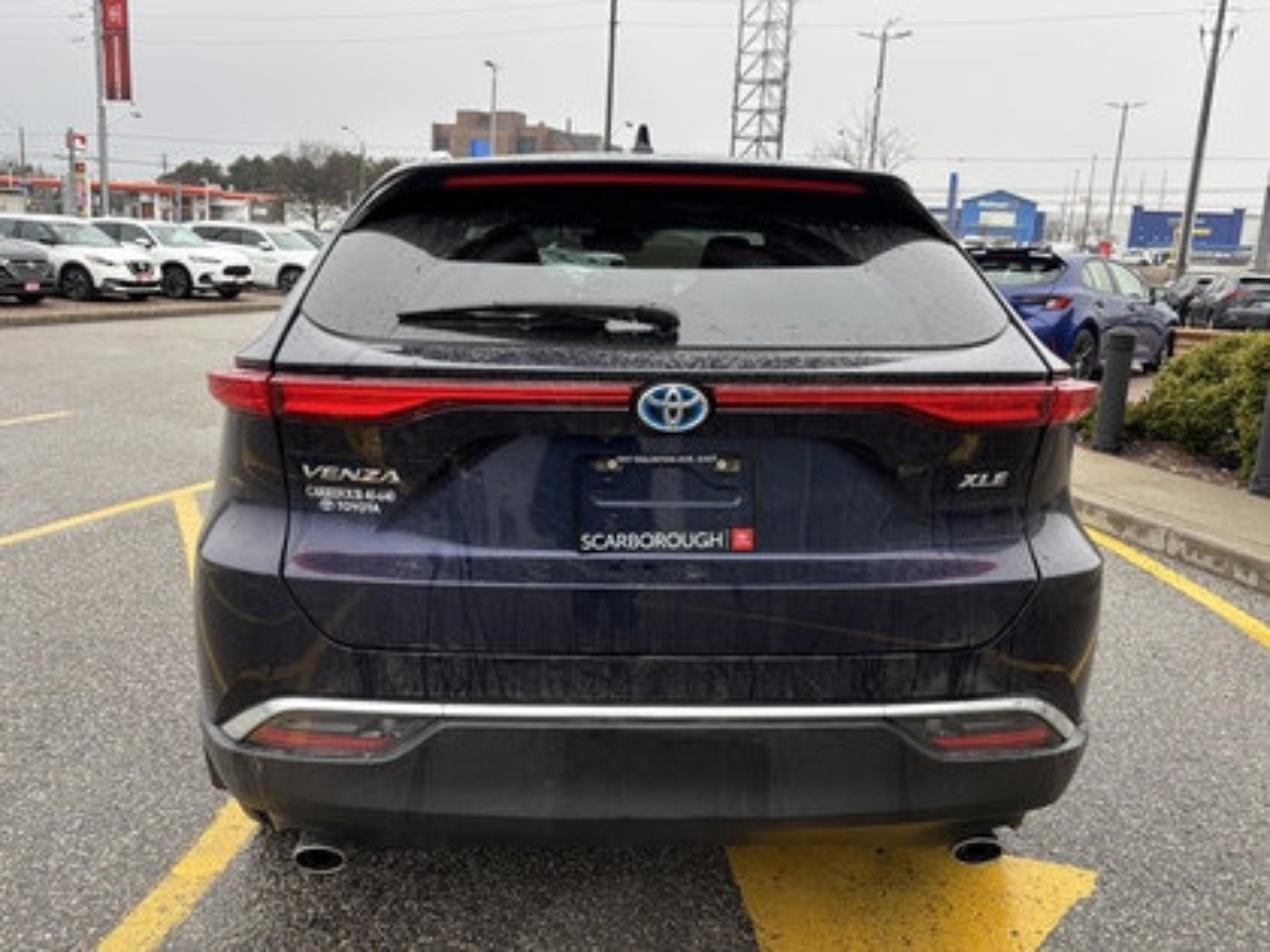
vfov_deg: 53.1
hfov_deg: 67.3
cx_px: 635
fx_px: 954
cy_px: 476
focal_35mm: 26
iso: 40
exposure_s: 1/165
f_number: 1.6
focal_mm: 5.96
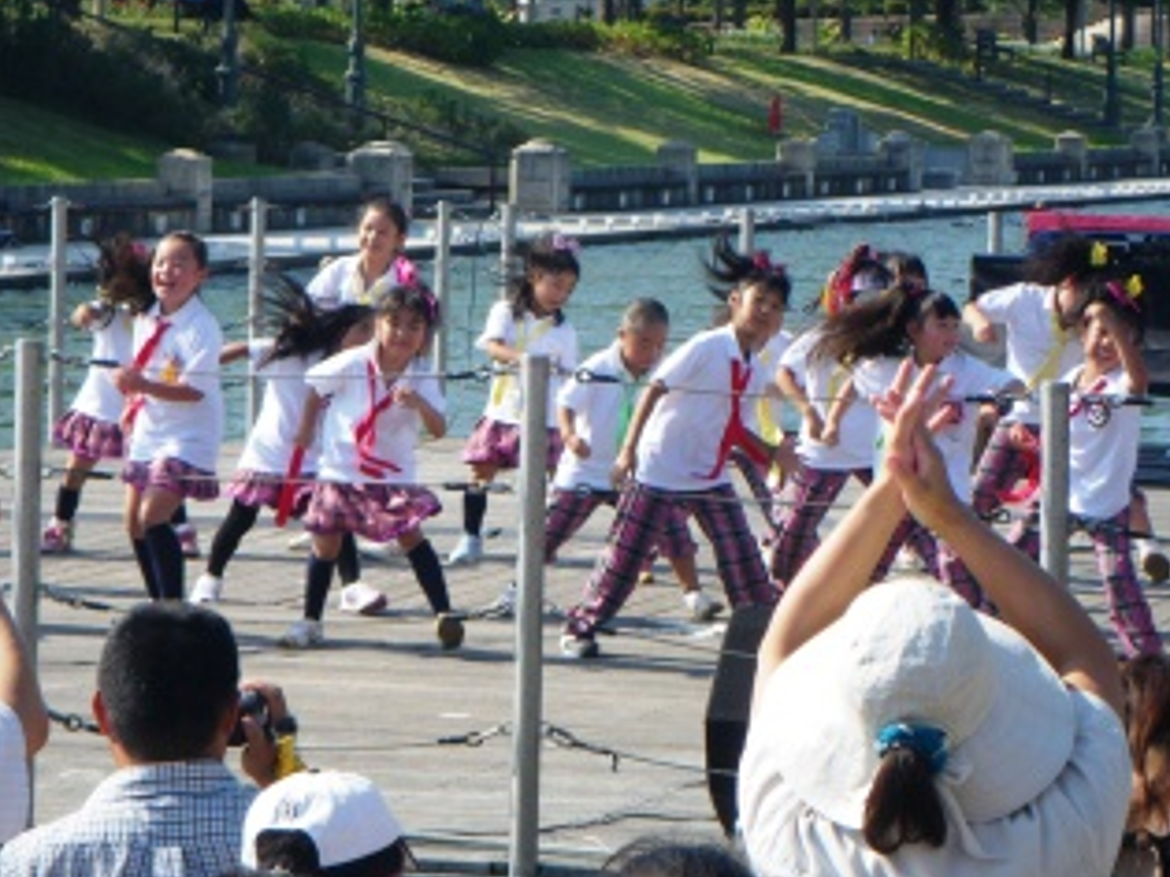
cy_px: 290
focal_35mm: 199
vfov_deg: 7.5
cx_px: 524
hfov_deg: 9.9
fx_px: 6724
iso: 64
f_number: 5.5
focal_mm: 25
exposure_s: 1/250
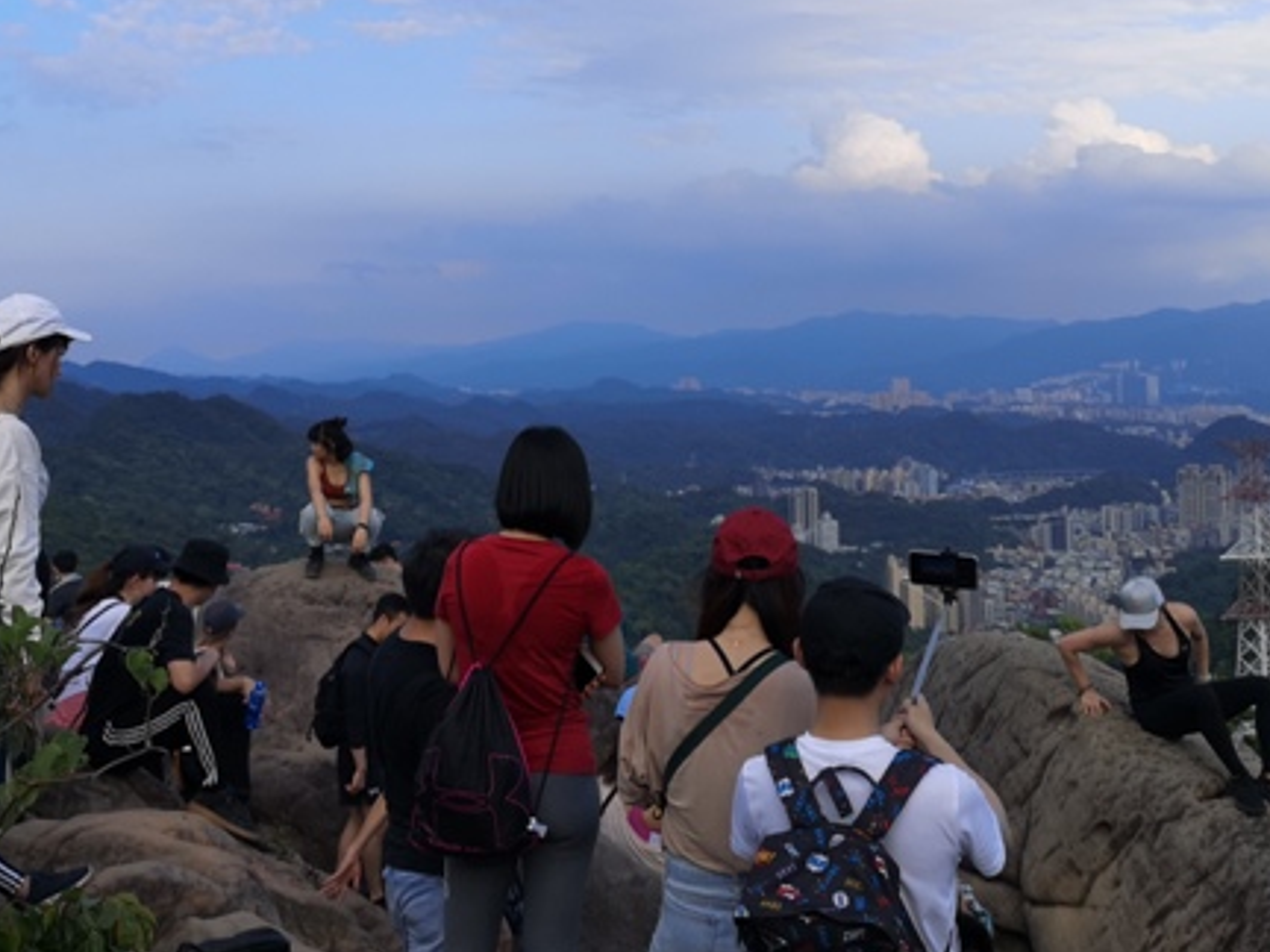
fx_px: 1834
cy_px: 200
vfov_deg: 28.5
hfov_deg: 38.2
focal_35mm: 50
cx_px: 626
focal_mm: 3.95
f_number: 1.8
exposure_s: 1/1217
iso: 50
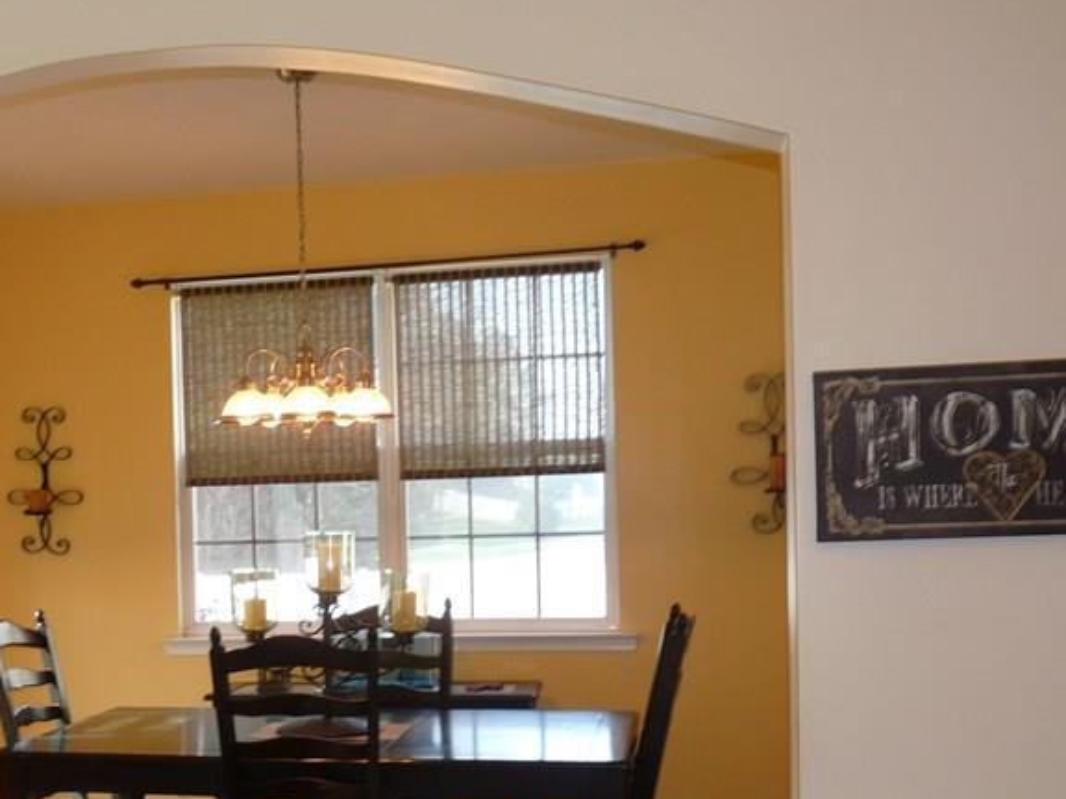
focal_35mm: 48
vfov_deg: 29.9
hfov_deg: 38.6
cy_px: 579
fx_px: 1478
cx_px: 266
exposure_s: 1/25
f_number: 2.8
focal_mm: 4.8
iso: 100
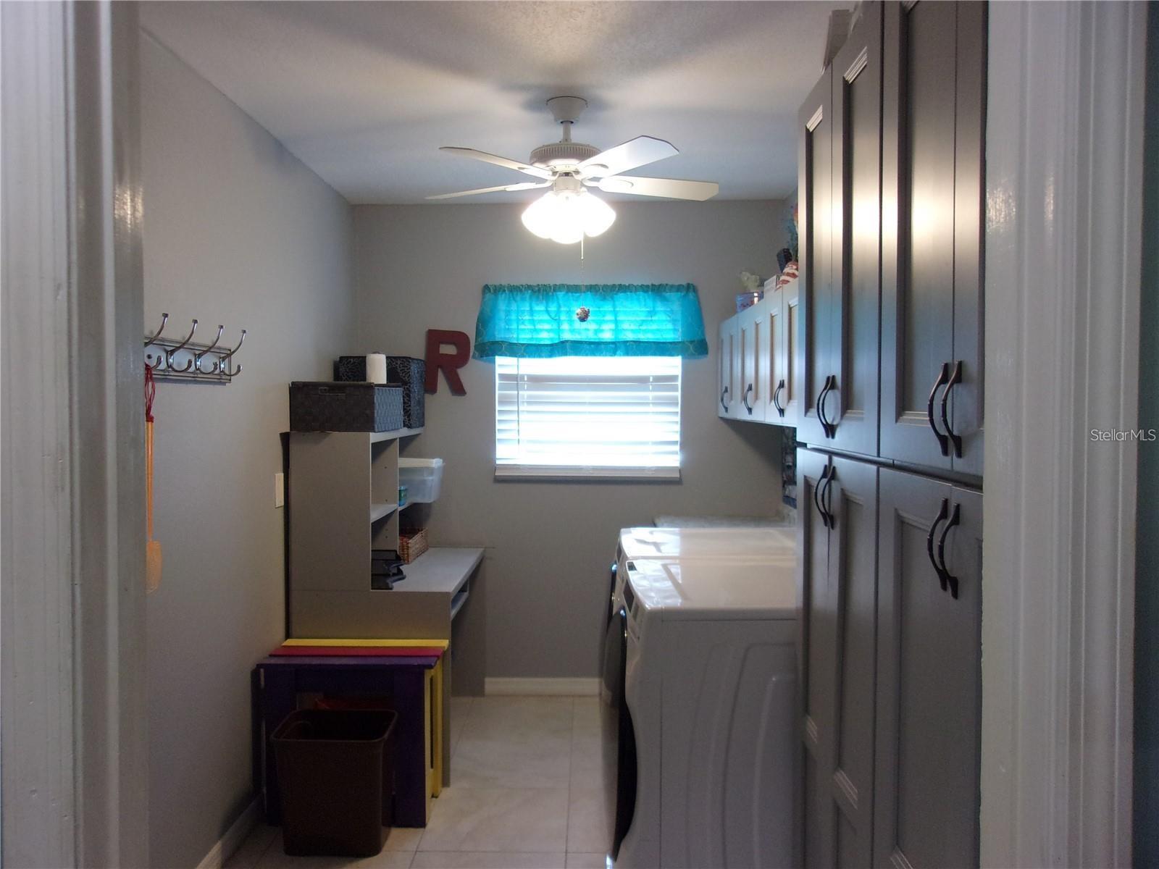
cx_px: 580
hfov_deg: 65.3
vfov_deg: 51.4
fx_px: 904
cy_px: 434
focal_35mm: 27
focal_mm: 4.9
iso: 179
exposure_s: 1/34
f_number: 3
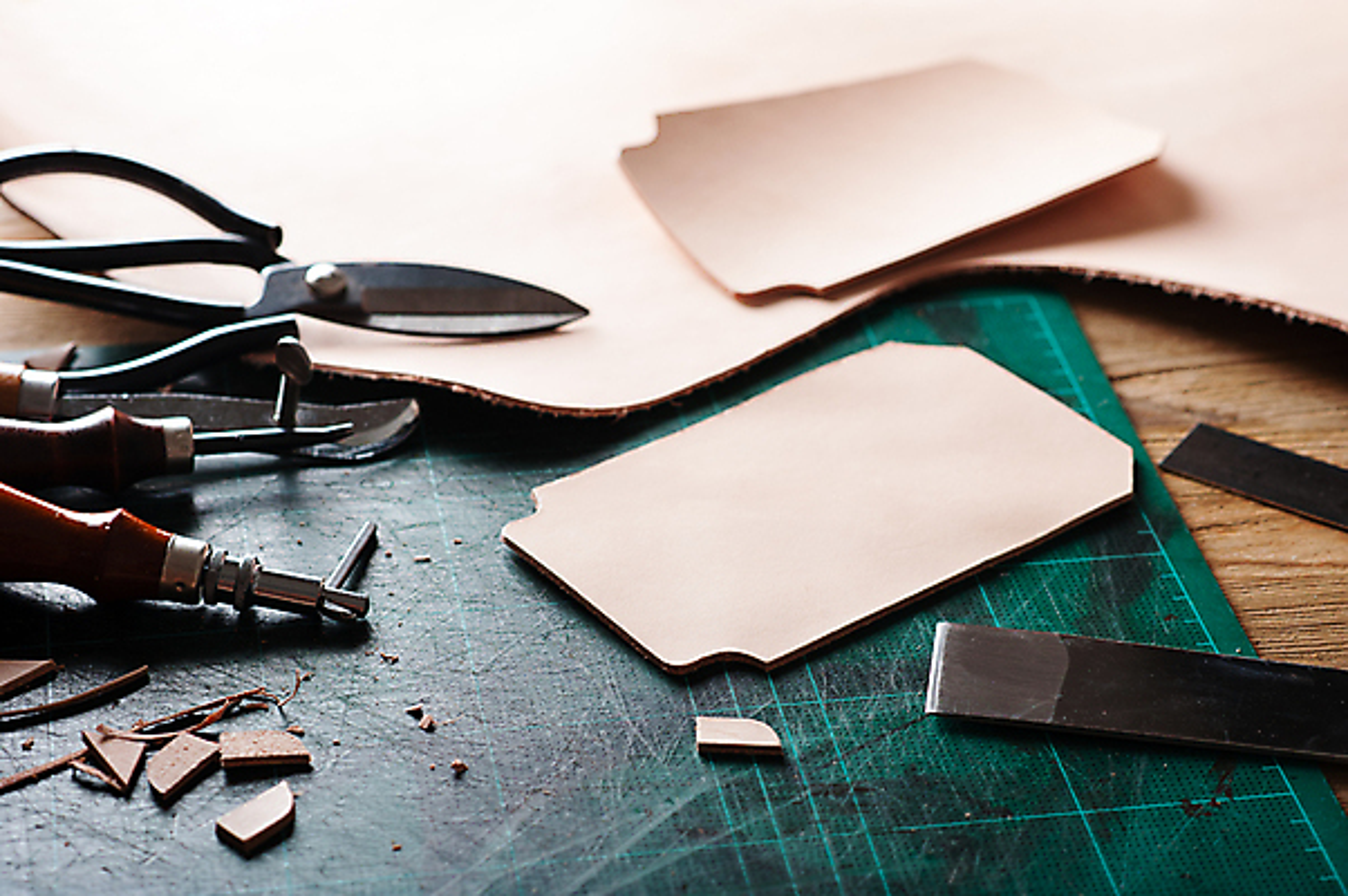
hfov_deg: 23.9
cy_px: 448
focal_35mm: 85
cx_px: 674
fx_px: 3179
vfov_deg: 16.0
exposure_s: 1/200
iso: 200
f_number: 5.6
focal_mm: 85
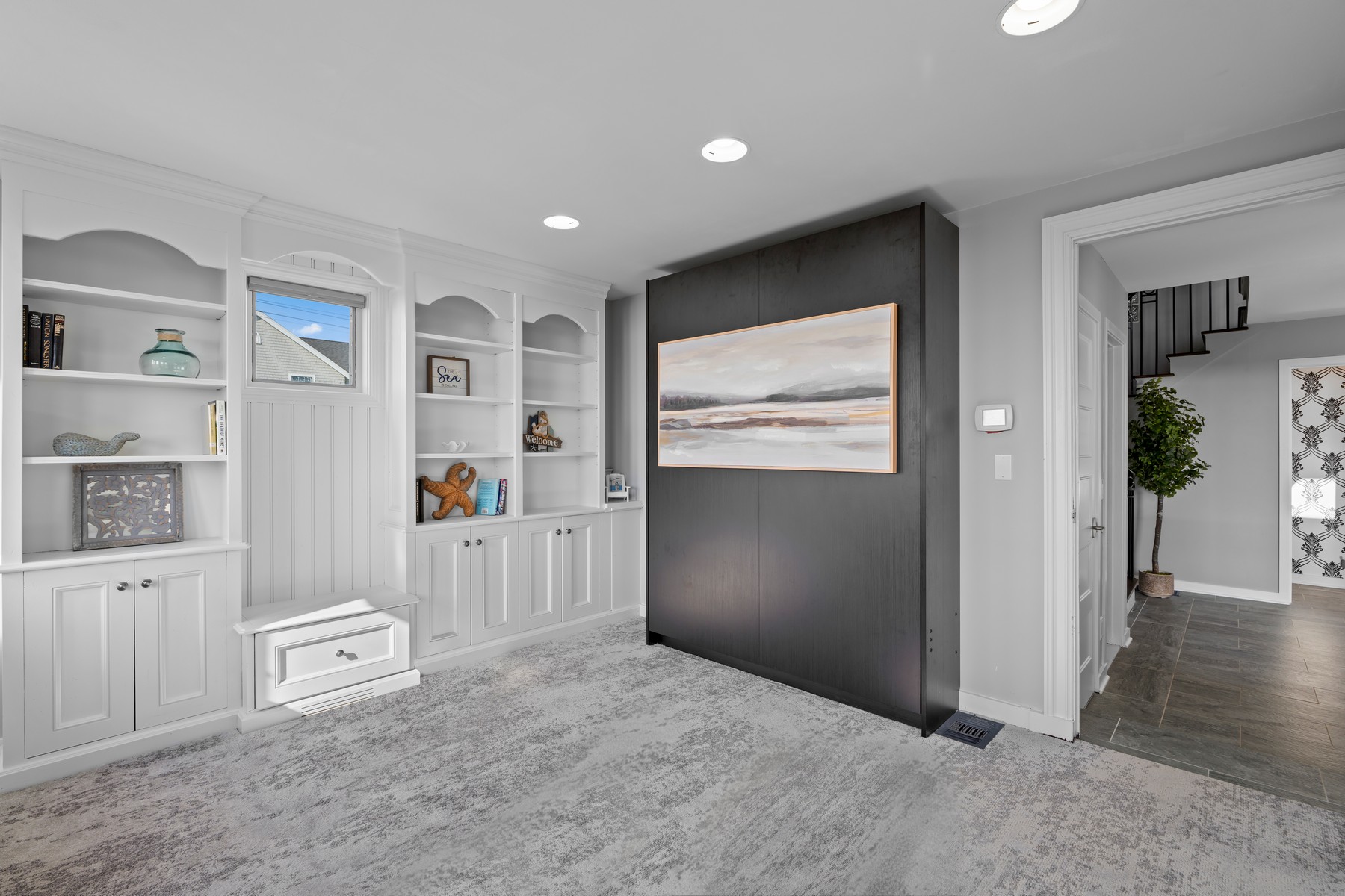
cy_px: 448
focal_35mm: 16
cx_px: 672
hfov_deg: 96.7
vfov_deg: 73.7
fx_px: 598
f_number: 8
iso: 125
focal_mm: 16
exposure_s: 1/4
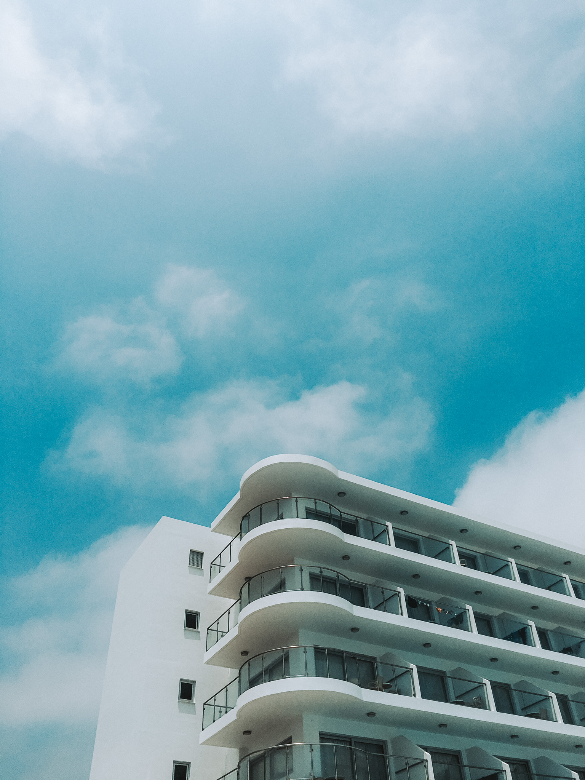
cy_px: 390
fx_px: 653
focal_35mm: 29
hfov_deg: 48.2
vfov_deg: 61.7
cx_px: 292
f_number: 2.2
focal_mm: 4.15
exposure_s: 1/6400
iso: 25
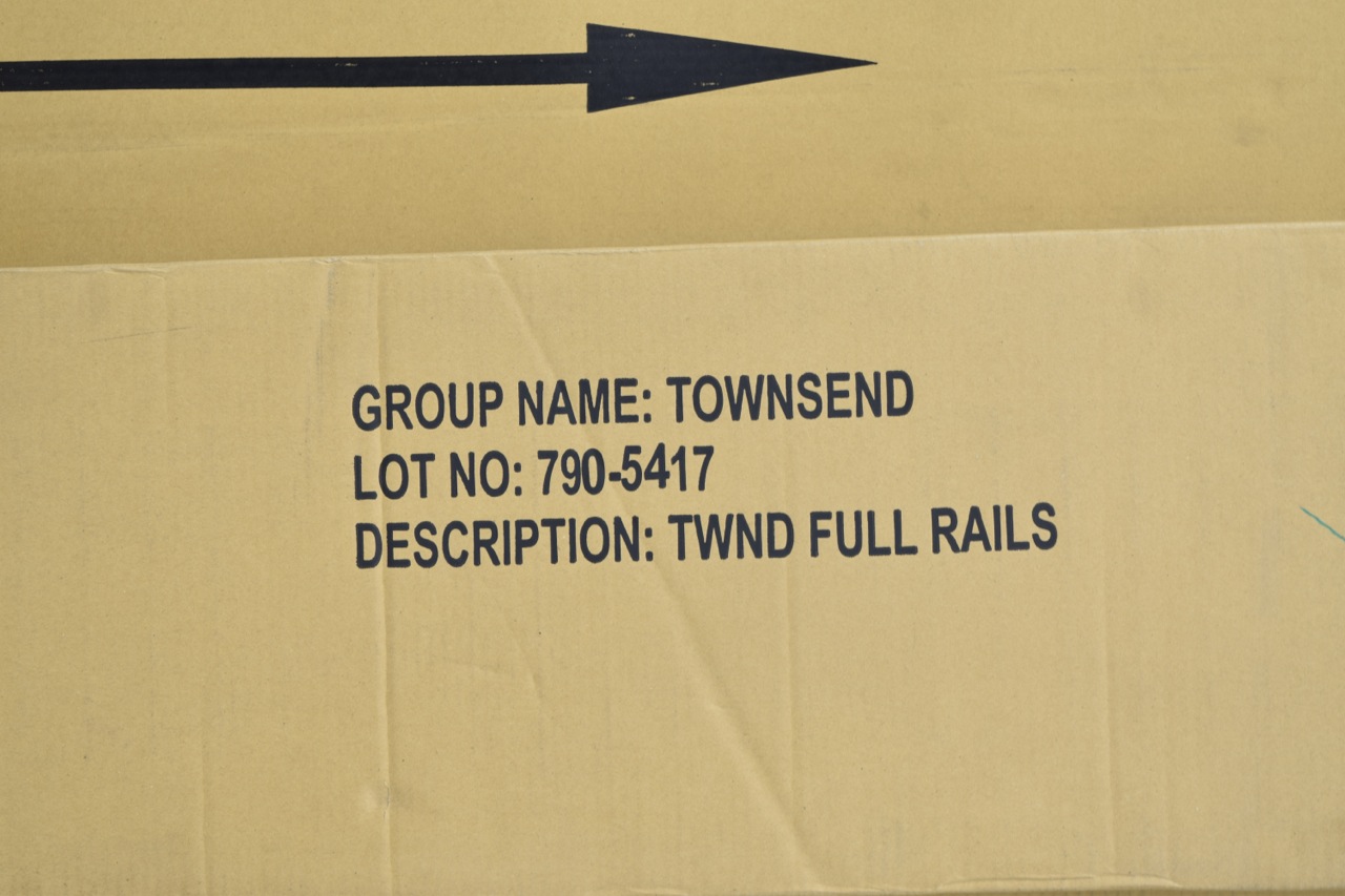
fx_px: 3082
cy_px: 448
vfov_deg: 16.5
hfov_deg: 24.6
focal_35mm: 82
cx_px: 672
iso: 100
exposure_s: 1/125
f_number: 6.3
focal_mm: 55
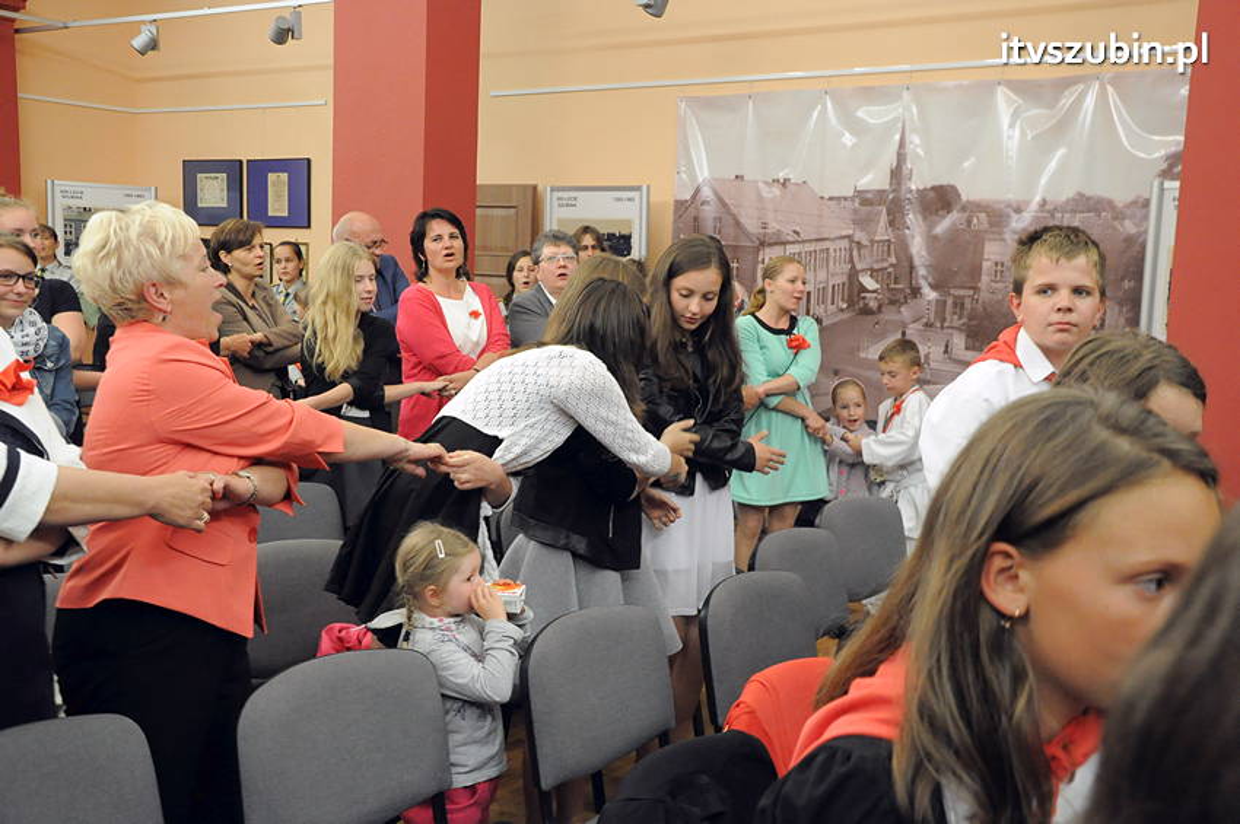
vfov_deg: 35.4
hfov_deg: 51.3
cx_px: 620
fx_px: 1290
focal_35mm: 38
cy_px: 412
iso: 2500
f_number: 5.6
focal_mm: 25
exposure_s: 1/80
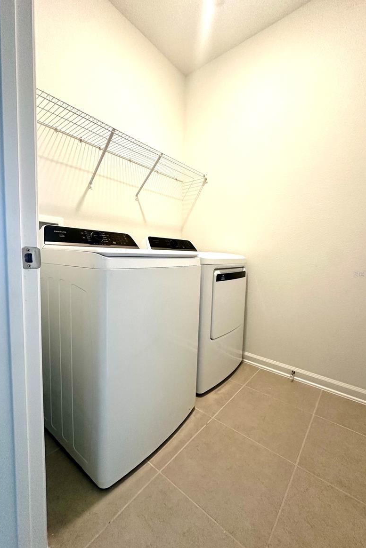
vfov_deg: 100.4
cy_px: 274
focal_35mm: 15
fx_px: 229
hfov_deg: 77.3
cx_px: 175
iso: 250
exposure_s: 1/120
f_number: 2.2
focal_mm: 2.22
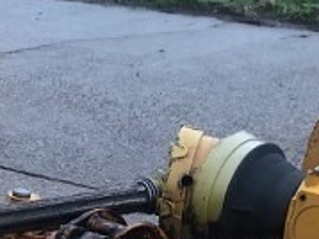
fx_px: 1151
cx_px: -114
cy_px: 401
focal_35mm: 125
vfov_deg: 11.2
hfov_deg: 15.0
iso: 32
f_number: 1.8
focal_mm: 3.99
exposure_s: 1/30
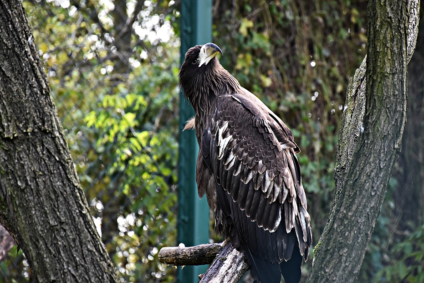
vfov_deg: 6.0
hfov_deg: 8.9
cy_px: 136
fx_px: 2721
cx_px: 227
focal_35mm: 231
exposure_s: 1/500
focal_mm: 140
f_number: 5.6
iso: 1400
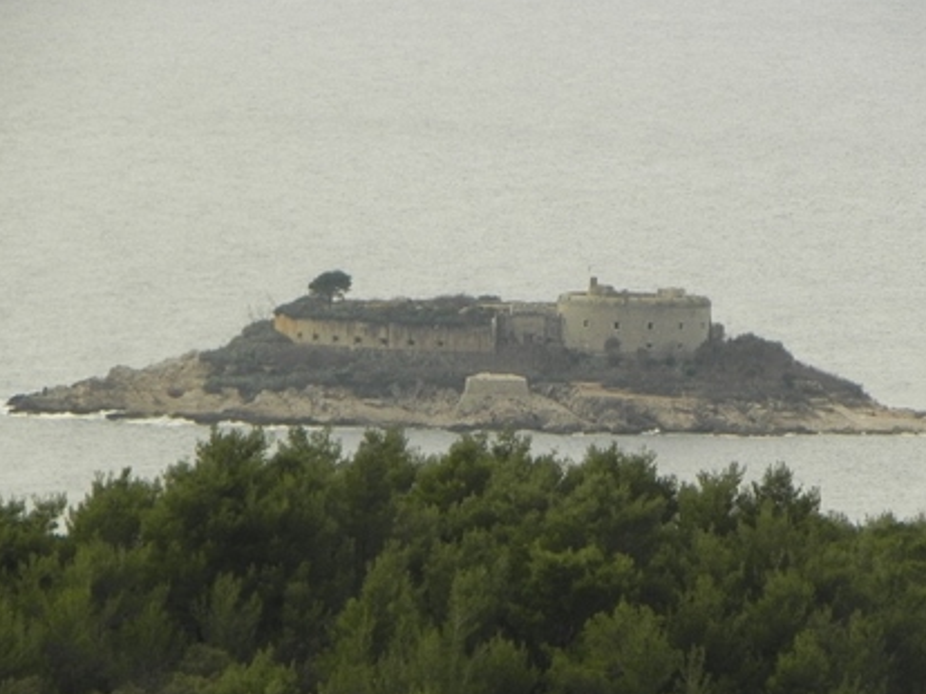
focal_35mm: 493
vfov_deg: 3.0
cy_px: 343
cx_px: 497
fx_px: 13180
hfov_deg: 4.0
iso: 160
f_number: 6.3
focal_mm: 75.7
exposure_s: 1/342
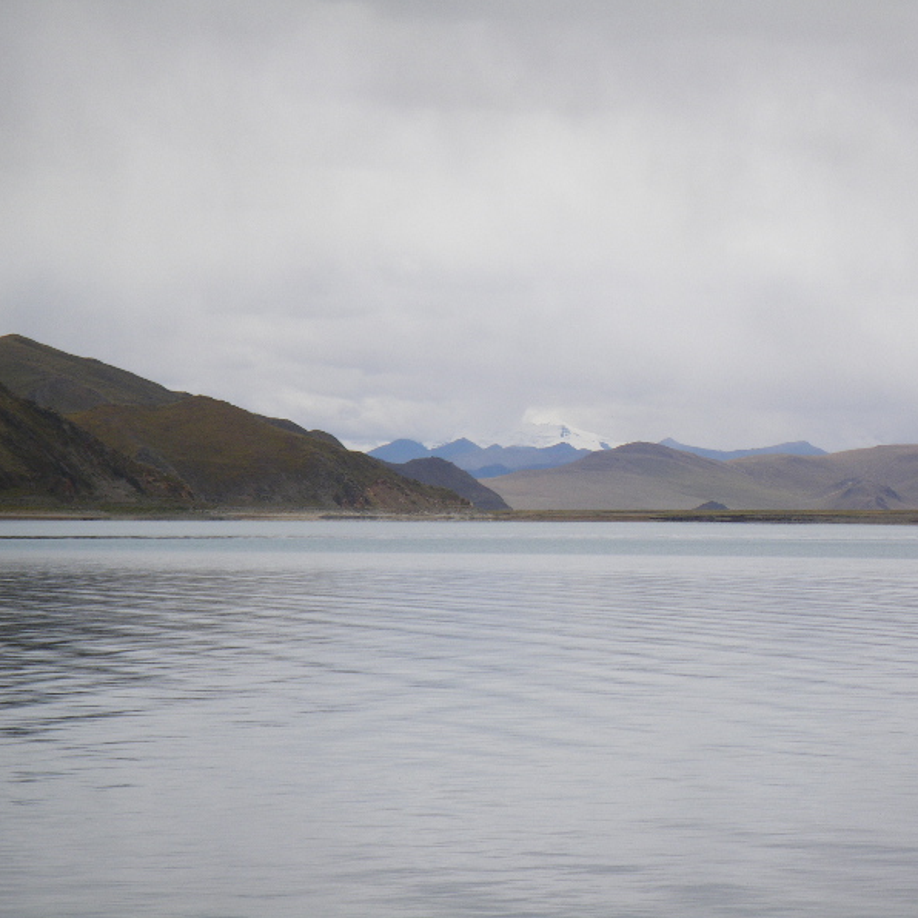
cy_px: 459
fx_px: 4981
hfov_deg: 10.5
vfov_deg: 10.5
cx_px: 556
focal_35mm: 166
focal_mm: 25
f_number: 5.5
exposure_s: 1/320
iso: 50
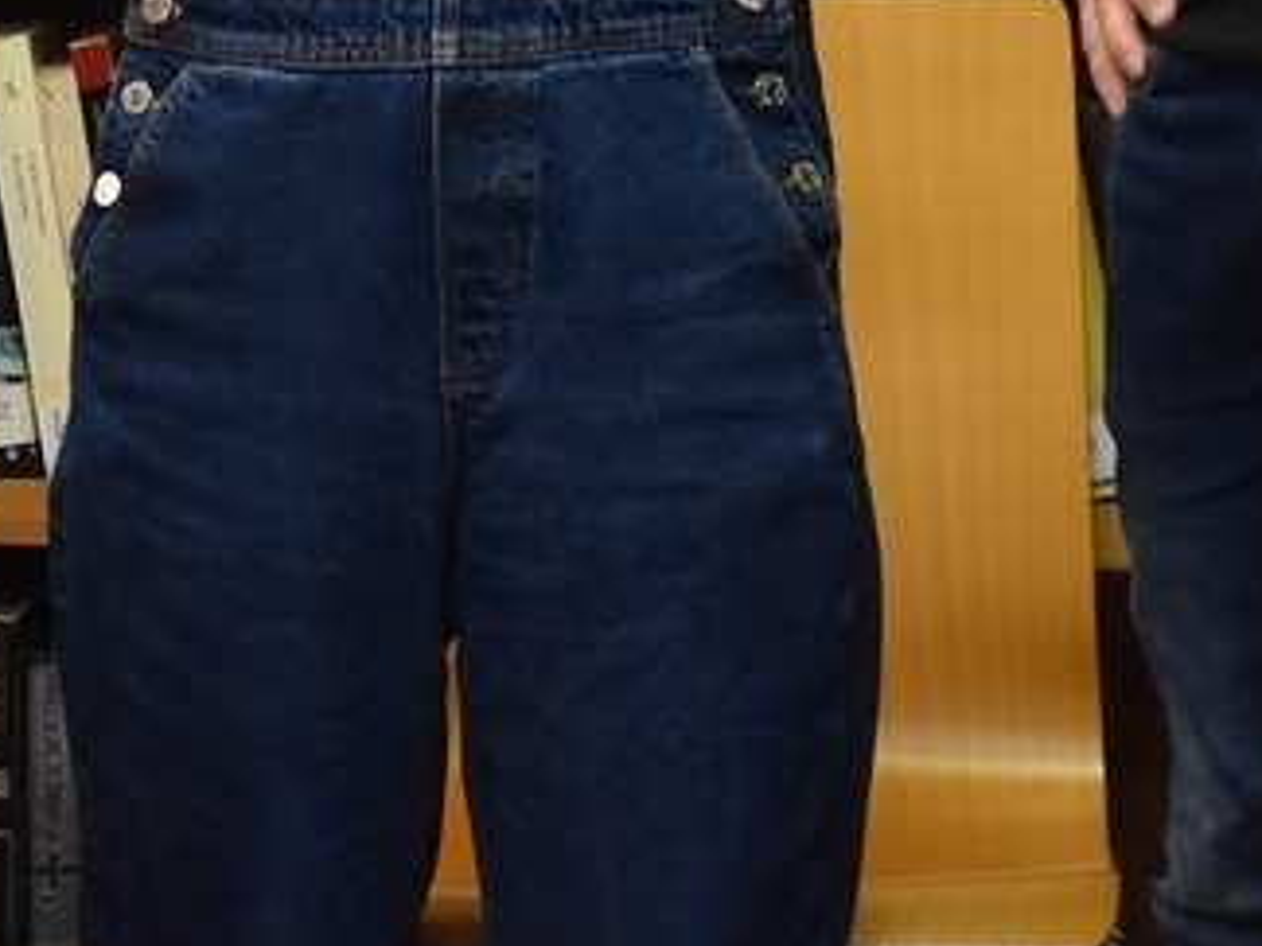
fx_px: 14611
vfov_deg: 3.7
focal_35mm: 401
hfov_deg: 4.9
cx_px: 658
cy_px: -382
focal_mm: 75
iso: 1400
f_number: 5
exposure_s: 1/60
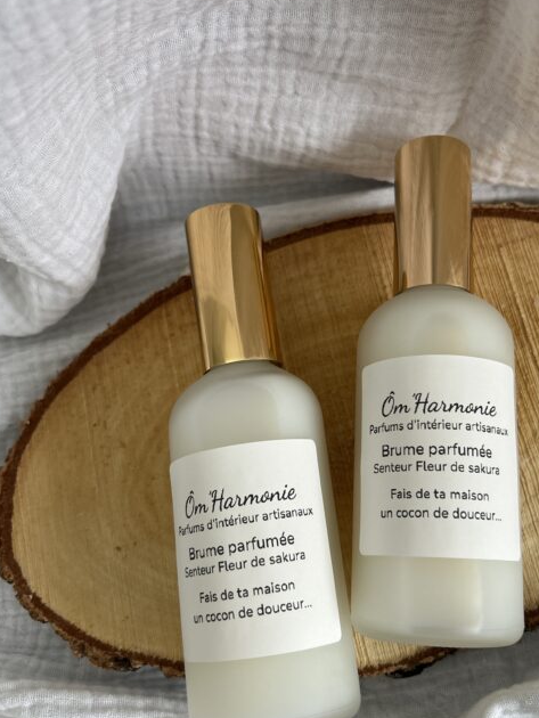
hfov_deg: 42.9
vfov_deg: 55.3
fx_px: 685
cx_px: 300
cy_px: 366
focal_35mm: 33
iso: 125
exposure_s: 1/94
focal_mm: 5.7
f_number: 1.5
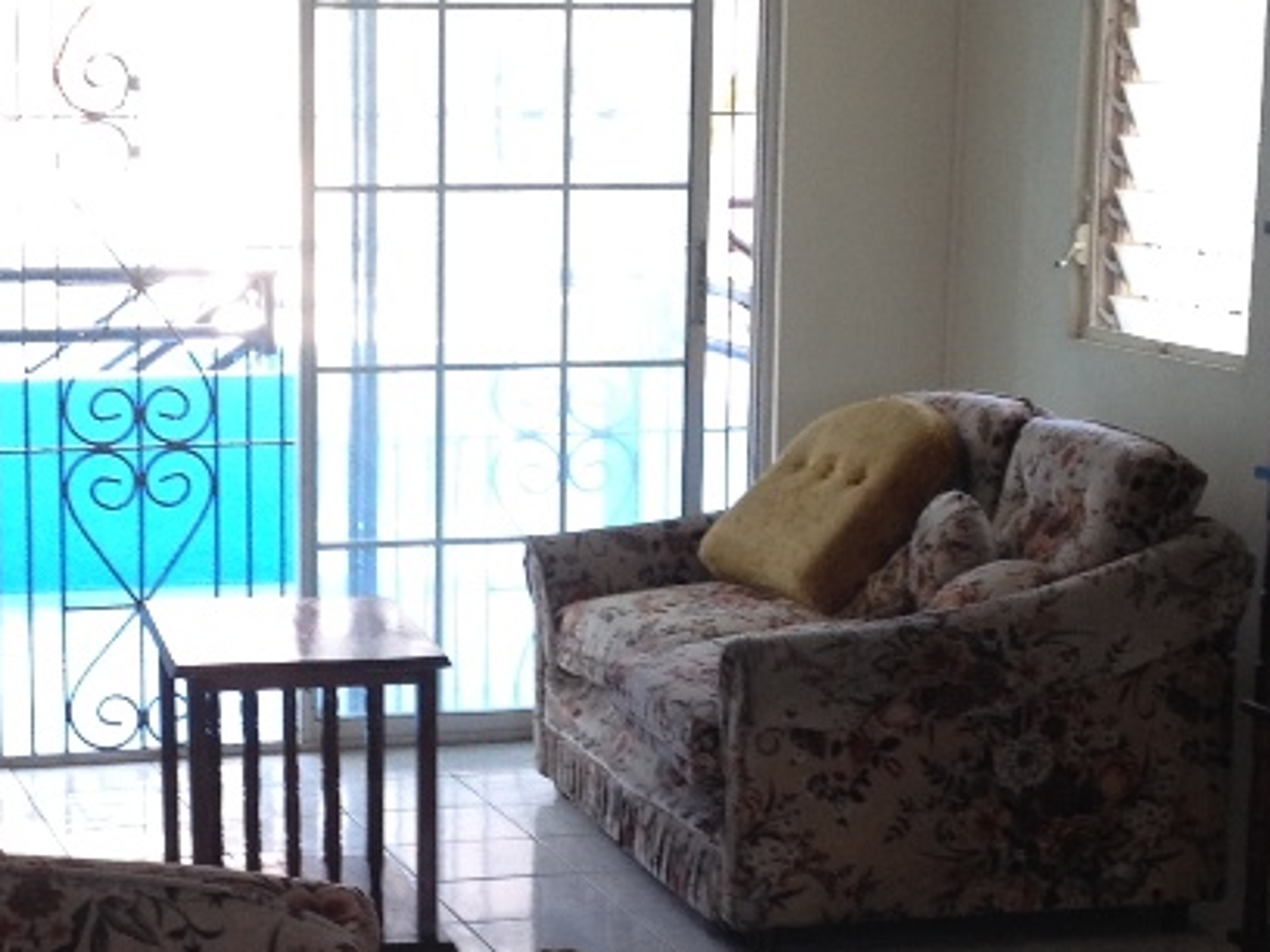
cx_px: 470
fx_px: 3779
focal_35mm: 103
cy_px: 700
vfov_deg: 14.3
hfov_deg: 19.0
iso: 50
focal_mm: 4.28
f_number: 2.4
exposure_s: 1/30
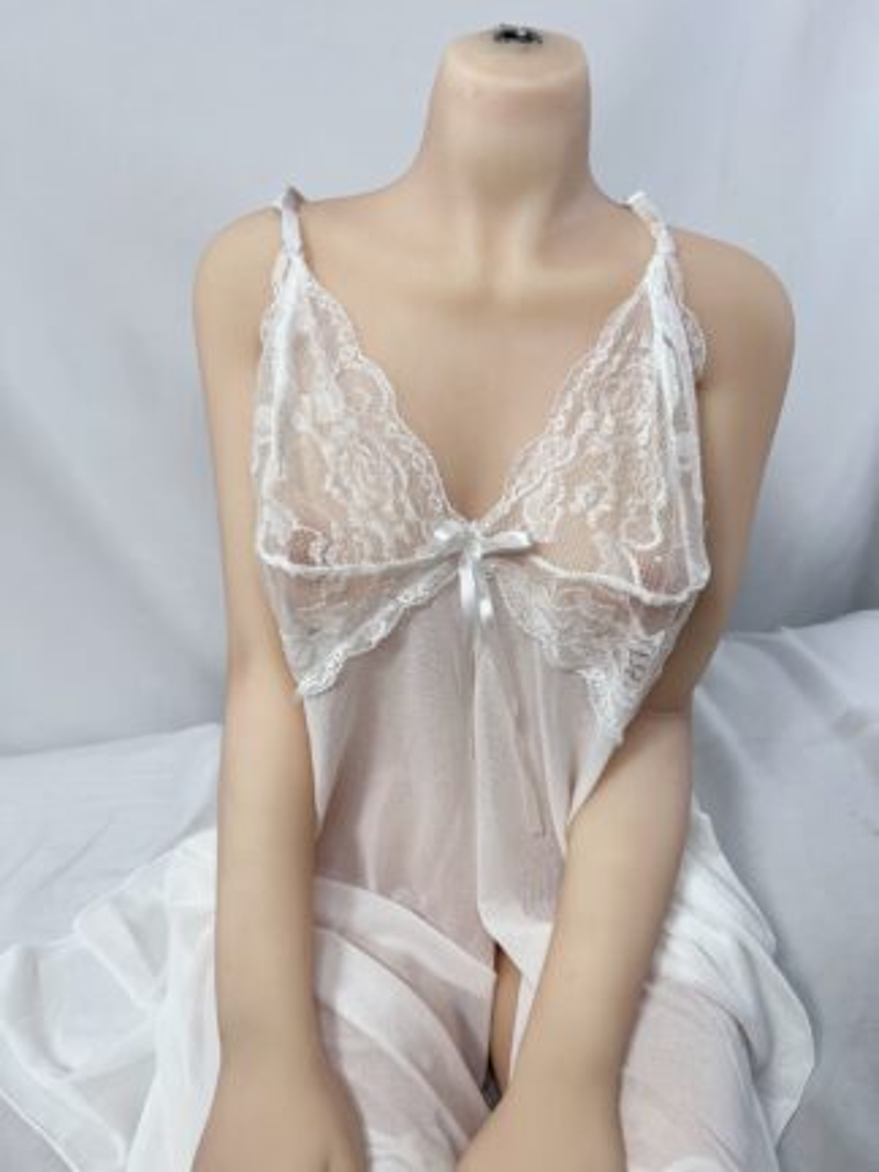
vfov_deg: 67.3
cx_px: 440
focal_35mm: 26
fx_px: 880
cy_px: 586
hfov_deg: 53.1
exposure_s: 1/121
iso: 64
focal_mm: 5.7
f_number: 1.5
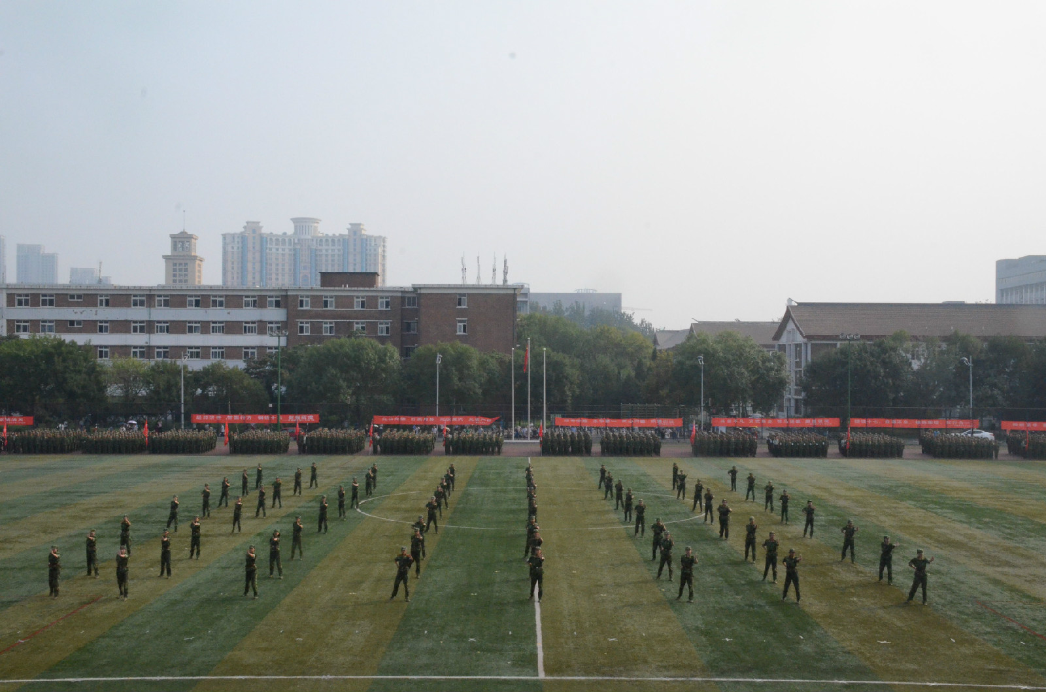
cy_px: 346
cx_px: 523
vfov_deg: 32.9
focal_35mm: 40
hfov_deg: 48.0
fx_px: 1174
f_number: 18
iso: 3200
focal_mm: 27
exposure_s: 1/1250
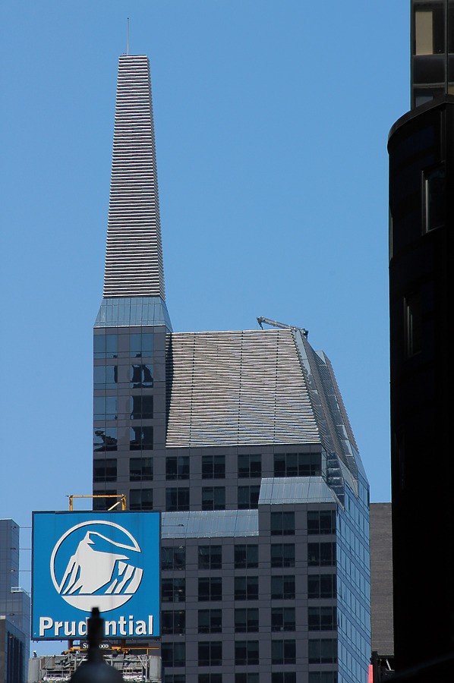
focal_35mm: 300
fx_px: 5688
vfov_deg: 6.9
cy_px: 342
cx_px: 227
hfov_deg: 4.6
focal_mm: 200
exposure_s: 1/640
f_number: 6.3
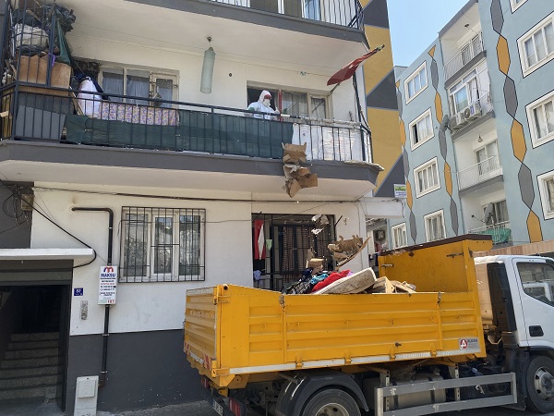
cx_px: 277
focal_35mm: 26
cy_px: 208
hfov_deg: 67.3
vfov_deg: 53.1
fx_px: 416
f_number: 1.8
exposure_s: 1/1170
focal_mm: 4.25
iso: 32
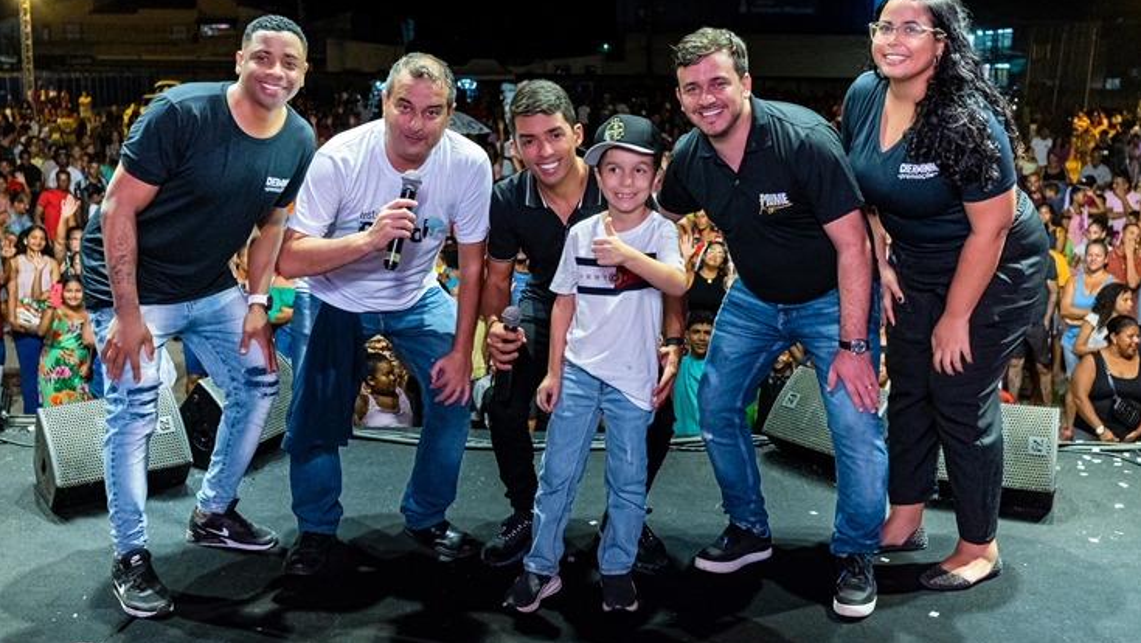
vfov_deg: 31.2
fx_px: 1150
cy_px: 300
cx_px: 570
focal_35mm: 38
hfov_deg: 52.8
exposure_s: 1/400
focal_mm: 24
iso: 2500
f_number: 2.8
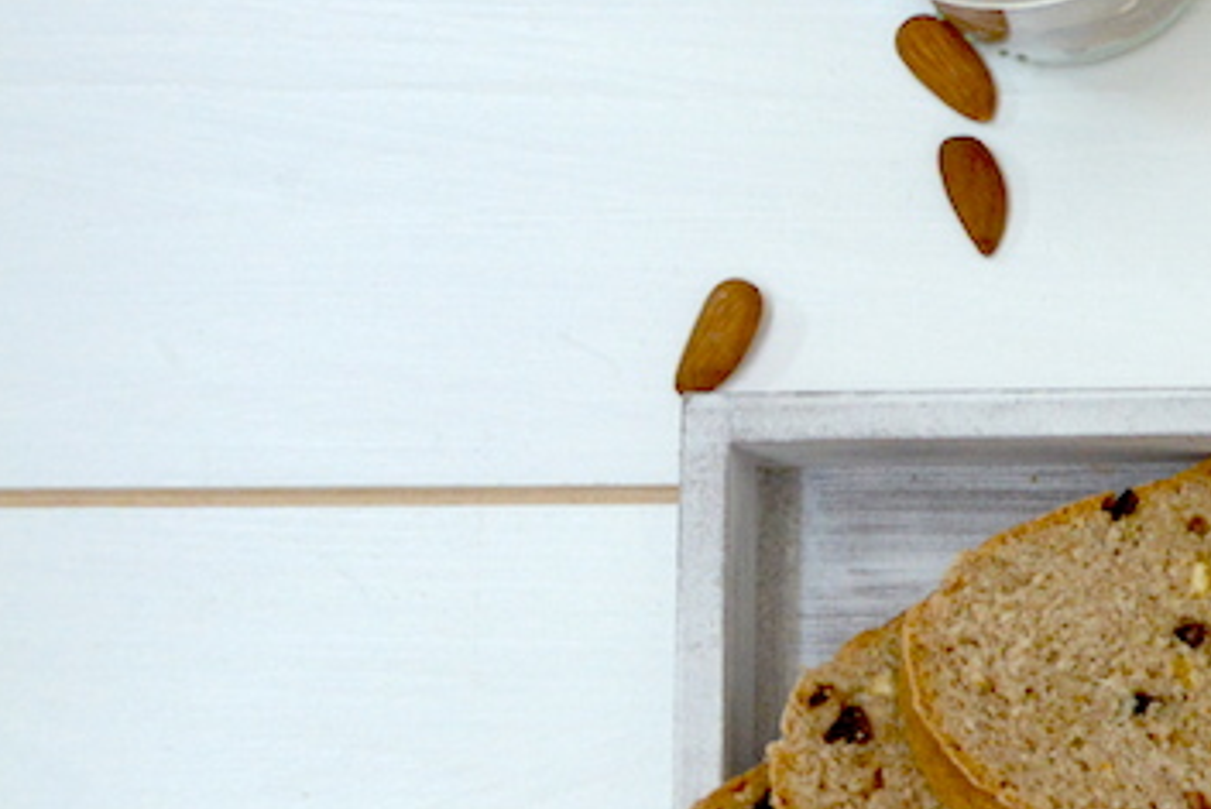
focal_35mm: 163
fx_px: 5487
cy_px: 353
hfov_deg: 11.8
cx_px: 2034
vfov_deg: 8.4
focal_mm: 32
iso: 800
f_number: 4.2
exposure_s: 1/80
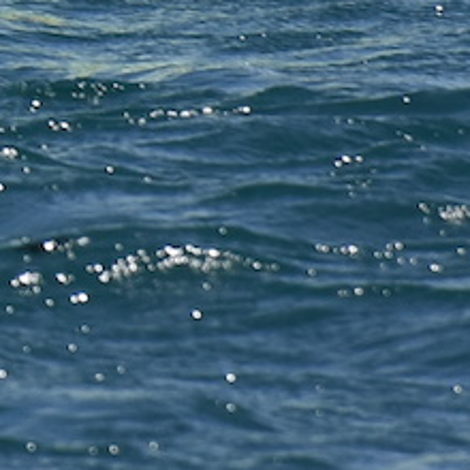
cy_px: -377
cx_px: -513
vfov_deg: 1.1
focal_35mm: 1560
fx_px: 23964
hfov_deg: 1.1
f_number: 5.6
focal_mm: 140
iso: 250
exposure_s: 1/2000
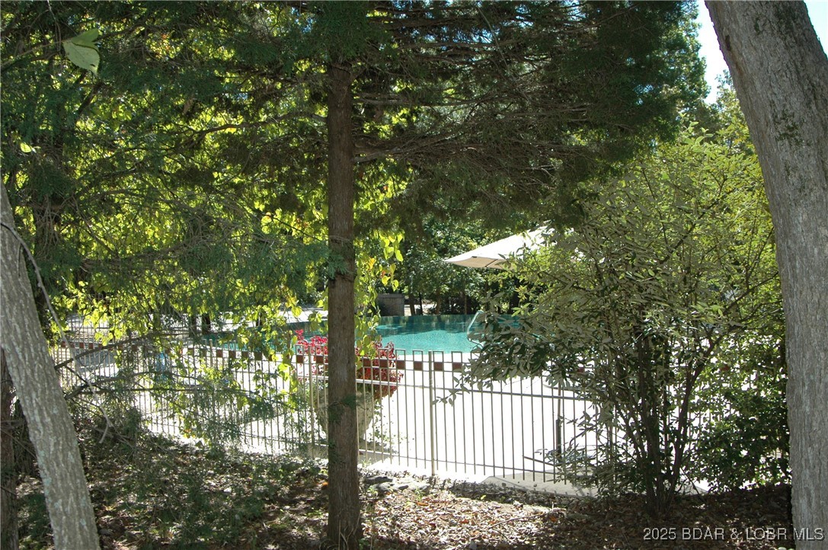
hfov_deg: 53.2
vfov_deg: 36.8
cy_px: 275
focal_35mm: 36
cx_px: 414
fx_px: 827
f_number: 5.6
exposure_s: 1/500
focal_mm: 24
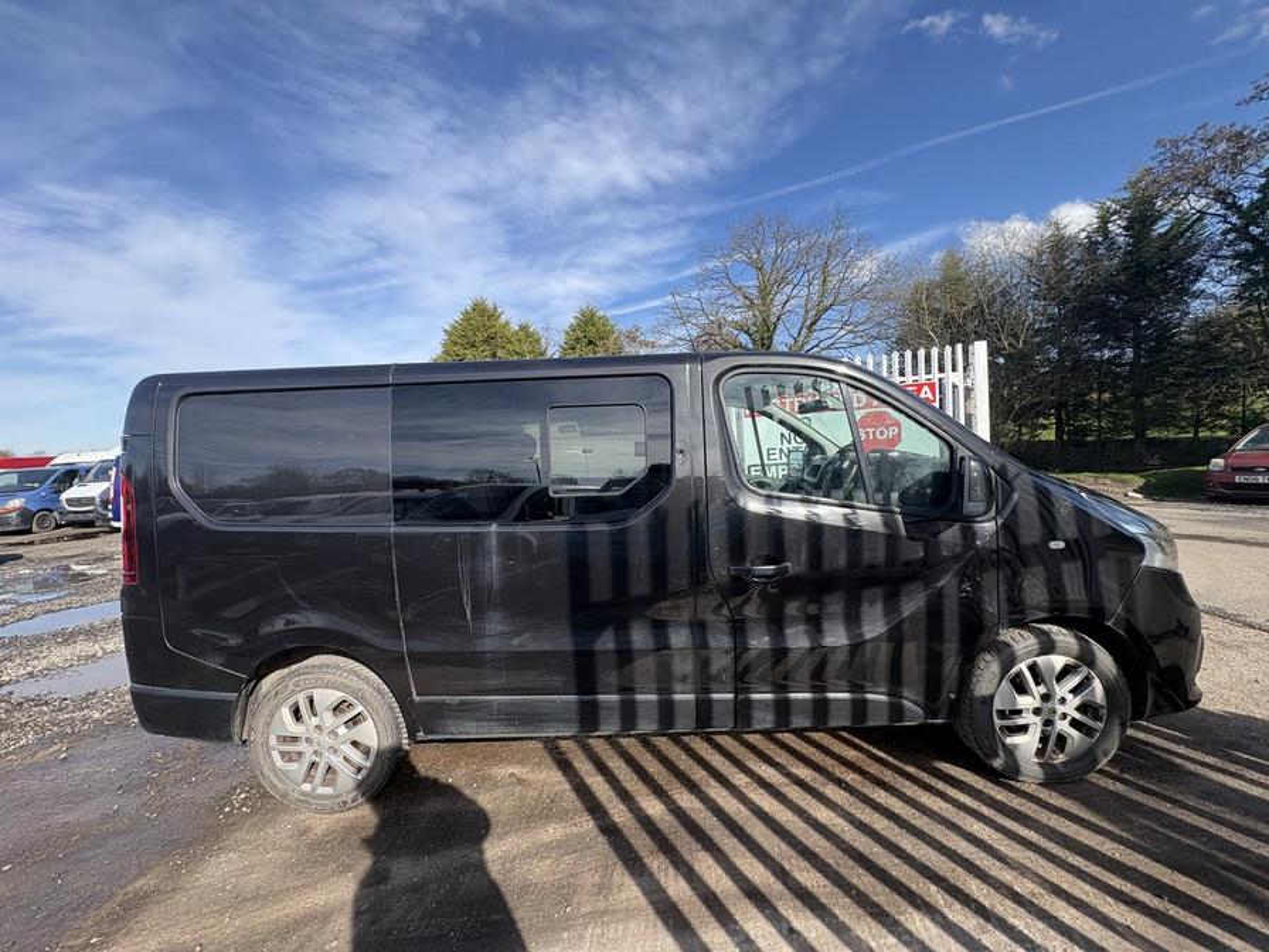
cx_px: 634
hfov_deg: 102.1
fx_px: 513
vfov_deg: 85.7
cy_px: 476
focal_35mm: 14
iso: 50
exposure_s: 1/821
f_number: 2.2
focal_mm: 2.22
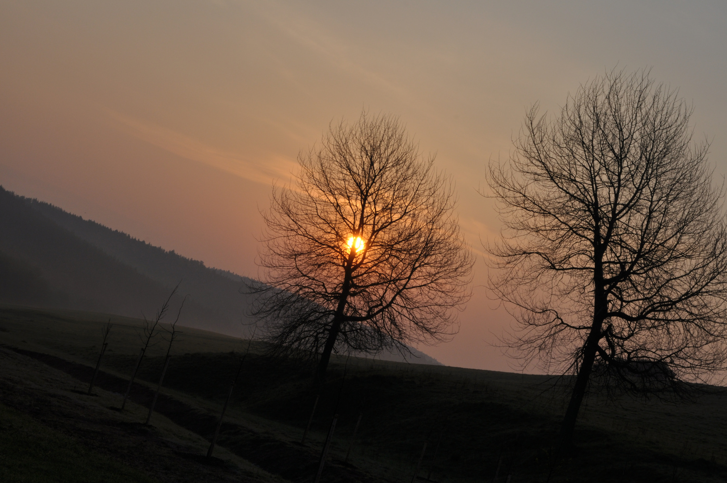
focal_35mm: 82
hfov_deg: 24.6
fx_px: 1664
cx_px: 364
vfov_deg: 16.5
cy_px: 242
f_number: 16
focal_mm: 55
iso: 200
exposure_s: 1/200
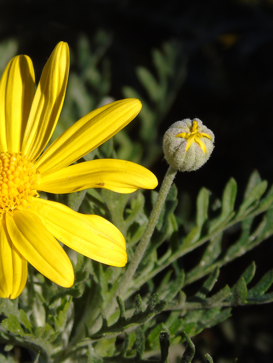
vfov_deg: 9.1
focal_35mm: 217
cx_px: 56
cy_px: 181
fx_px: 2282
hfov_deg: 6.8
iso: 80
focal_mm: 29
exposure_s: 1/500
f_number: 4.9
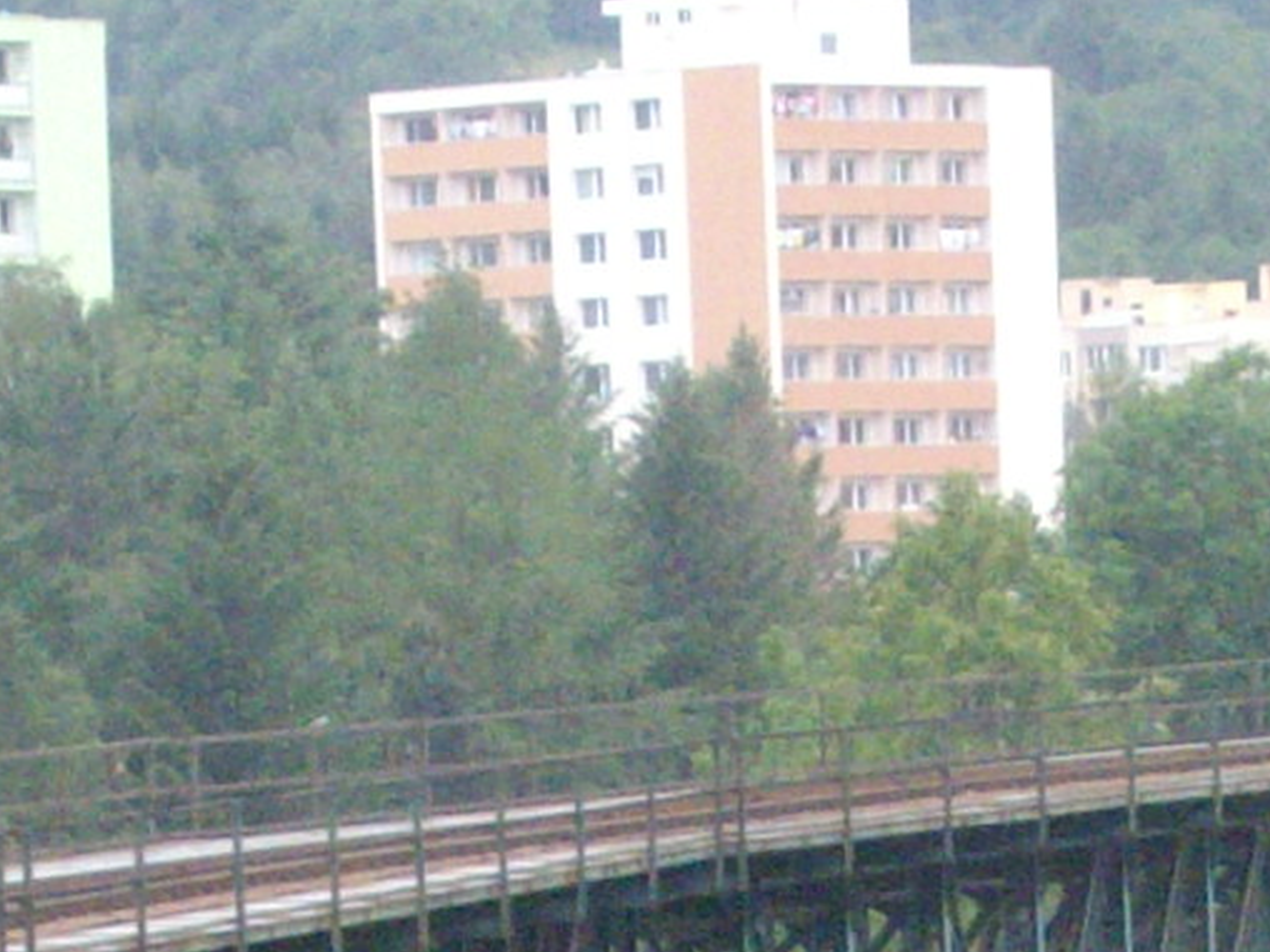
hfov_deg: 5.5
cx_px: 1370
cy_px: 1702
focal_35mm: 357
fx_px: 13098
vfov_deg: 4.1
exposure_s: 1/160
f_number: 3.8
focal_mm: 11.3
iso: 320
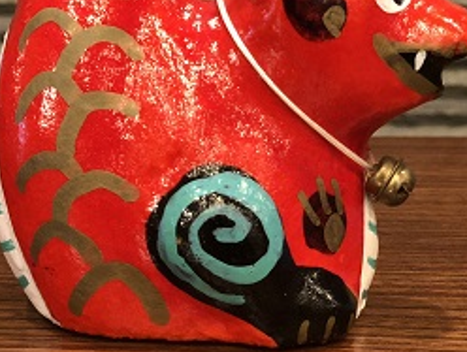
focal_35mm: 90
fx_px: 1217
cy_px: 74
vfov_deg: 16.4
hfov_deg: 21.7
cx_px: 183
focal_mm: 6
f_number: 2.4
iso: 160
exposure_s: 1/14
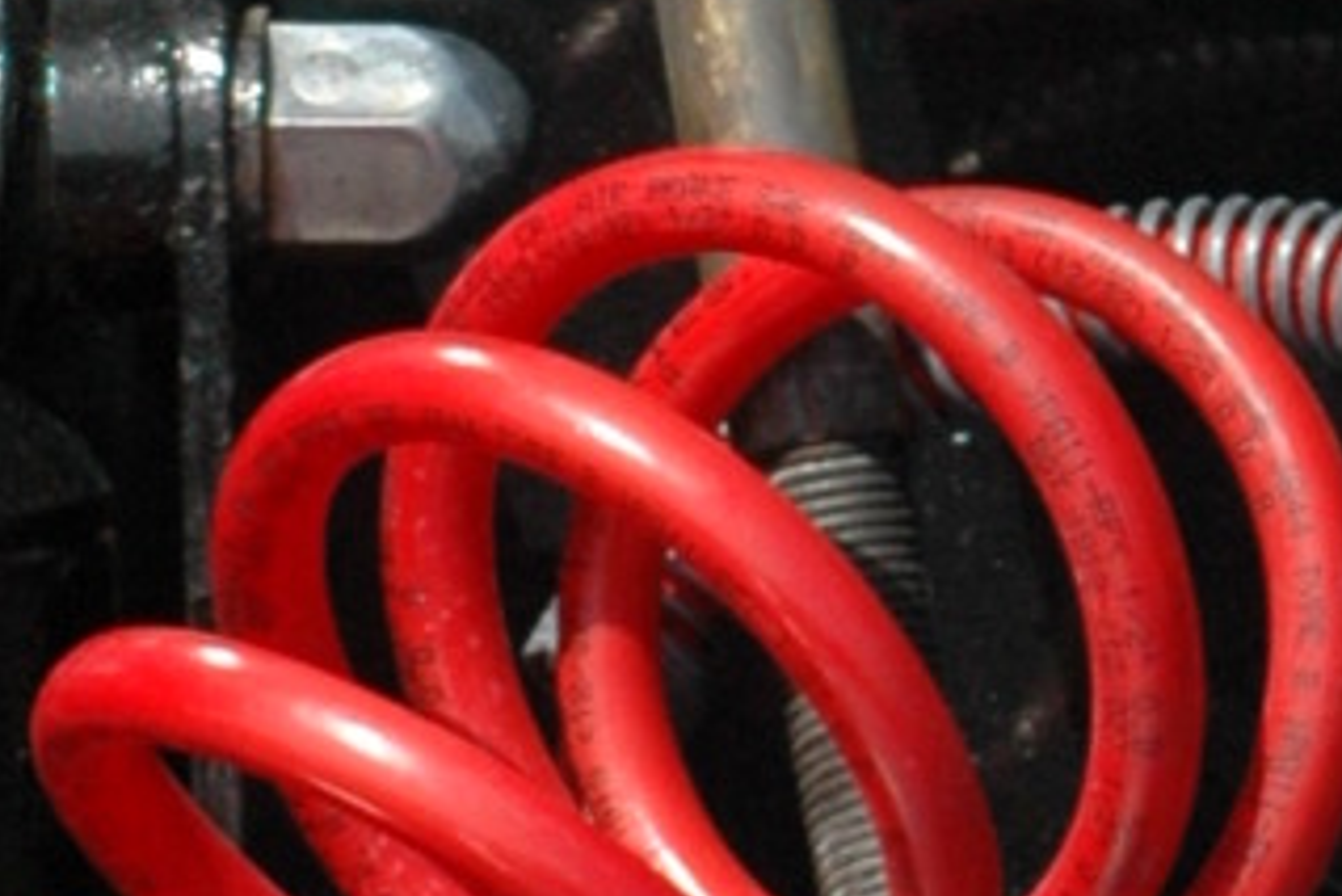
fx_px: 25135
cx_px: 1506
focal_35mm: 674
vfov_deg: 2.0
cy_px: -534
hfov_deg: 3.1
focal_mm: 70
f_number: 11
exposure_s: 1/500
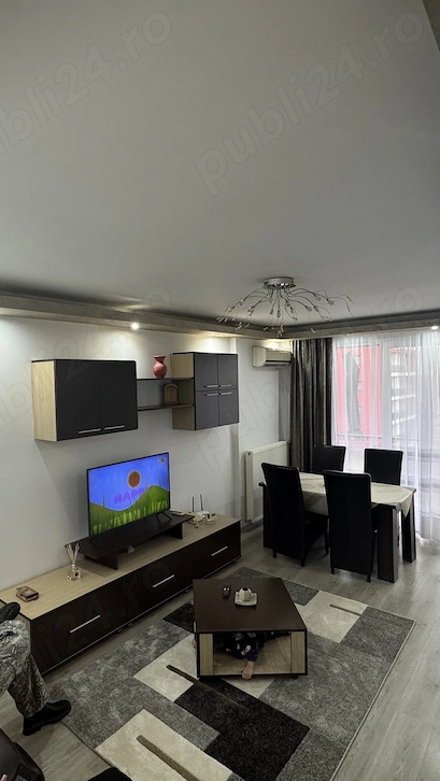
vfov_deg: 83.8
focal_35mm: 21
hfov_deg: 53.4
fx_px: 435
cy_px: 390
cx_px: 182
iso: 200
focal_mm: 2.22
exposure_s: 1/100
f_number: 2.2
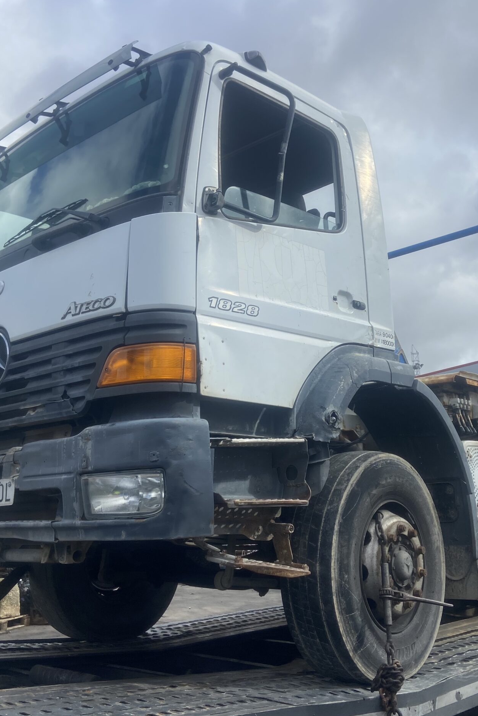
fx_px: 737
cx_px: 275
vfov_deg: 51.9
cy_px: 363
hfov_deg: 35.9
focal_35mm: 37
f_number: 1.8
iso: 32
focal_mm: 4.25
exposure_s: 1/2463
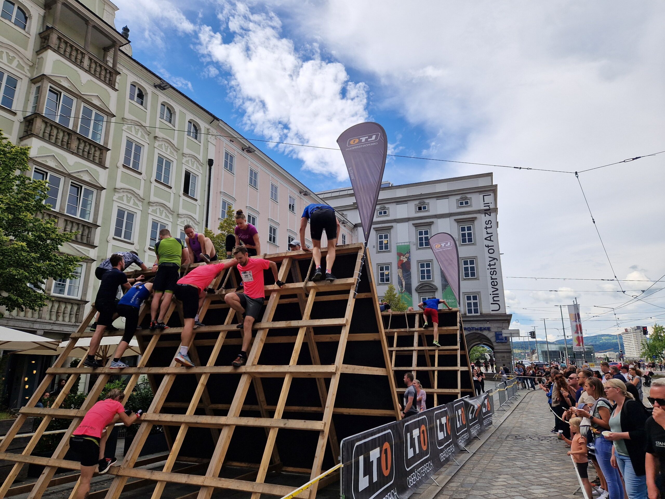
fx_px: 442
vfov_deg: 58.9
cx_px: 332
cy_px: 250
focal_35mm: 23
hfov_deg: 73.9
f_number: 1.8
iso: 50
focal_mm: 5.4
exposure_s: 1/1712
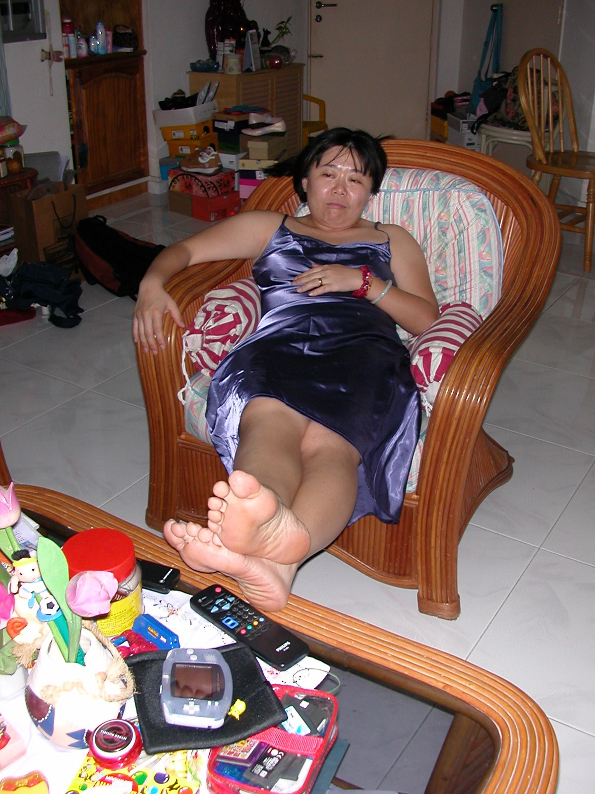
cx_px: 298
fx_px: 848
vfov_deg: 50.1
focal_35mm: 37
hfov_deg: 38.7
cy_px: 397
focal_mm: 5.6
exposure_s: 1/59.9
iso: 100
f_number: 2.7
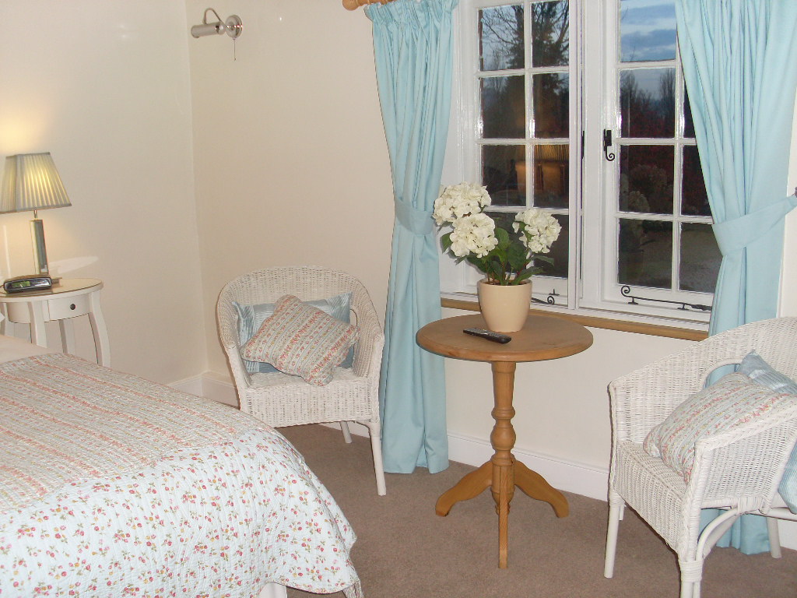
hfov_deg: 49.0
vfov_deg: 37.7
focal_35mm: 38
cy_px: 299
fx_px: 875
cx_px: 398
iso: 100
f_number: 3
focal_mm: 6.3
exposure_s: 1/45
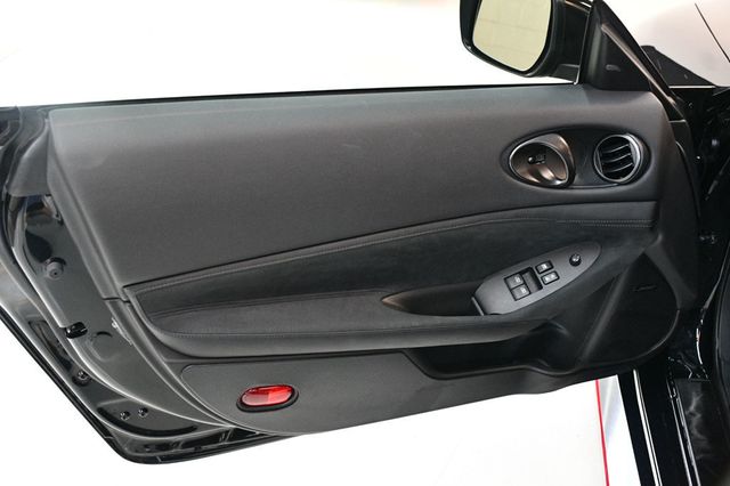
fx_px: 790
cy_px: 243
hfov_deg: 49.6
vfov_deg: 34.2
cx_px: 365
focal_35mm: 39
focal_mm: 26
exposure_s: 1/80
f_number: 3.8
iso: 3200
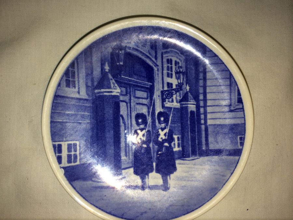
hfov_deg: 60.0
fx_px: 254
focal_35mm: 30
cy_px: 110
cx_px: 146
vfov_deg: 46.8
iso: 32
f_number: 2.2
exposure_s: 1/466
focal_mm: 4.12
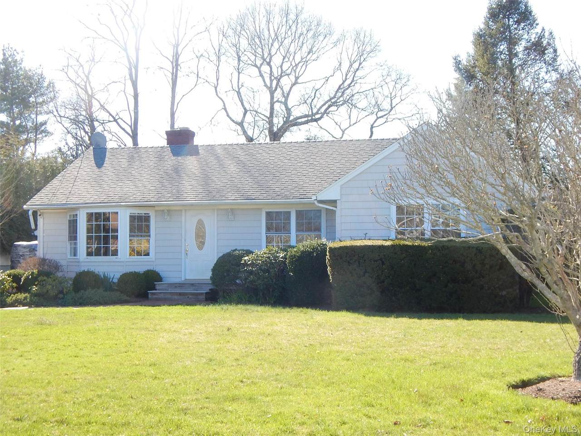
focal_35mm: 48
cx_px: 290
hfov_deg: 39.7
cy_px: 218
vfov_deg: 30.3
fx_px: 806
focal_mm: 8.6
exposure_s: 1/320
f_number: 3.7
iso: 125
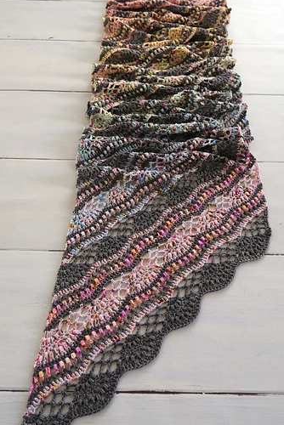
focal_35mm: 32
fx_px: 378
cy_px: 208
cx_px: 140
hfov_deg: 41.2
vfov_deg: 58.7
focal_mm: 16.5
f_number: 4
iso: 640
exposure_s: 1/100
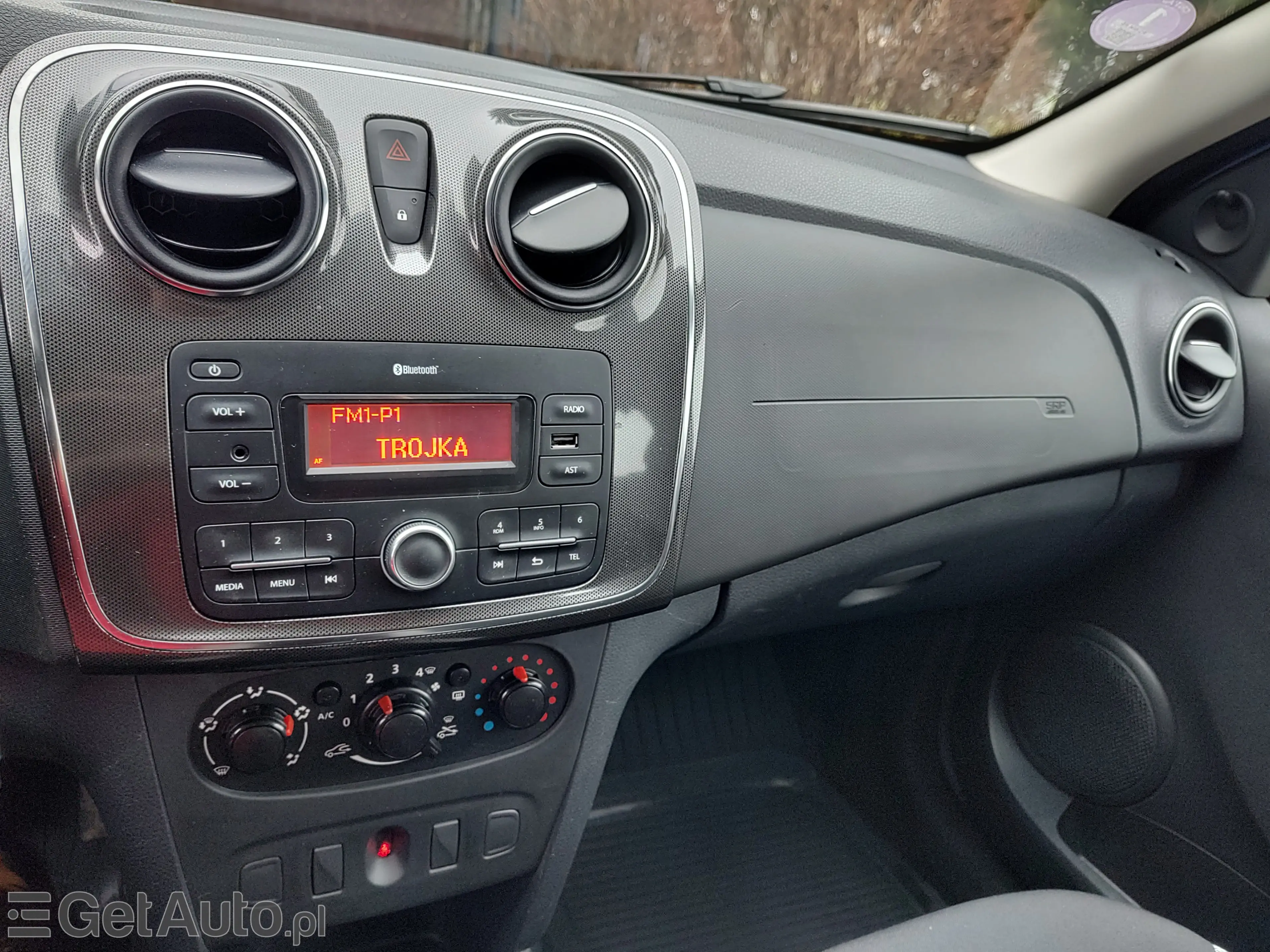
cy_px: 476
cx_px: 635
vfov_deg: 58.9
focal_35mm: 23
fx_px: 844
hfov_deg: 73.9
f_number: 1.8
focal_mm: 5.56
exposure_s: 1/50
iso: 169
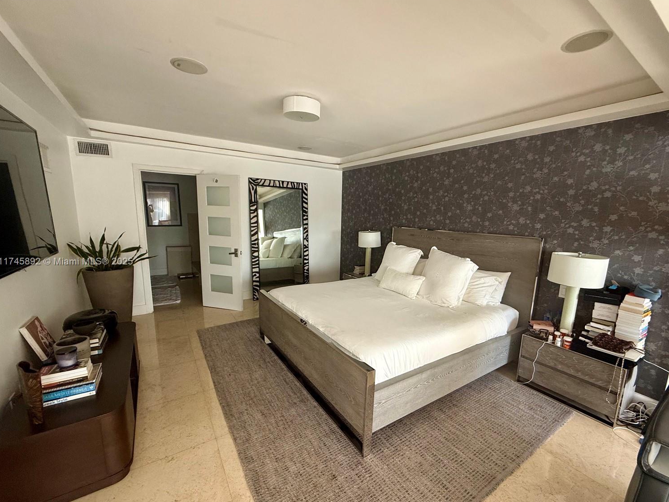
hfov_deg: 98.1
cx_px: 348
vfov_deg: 81.7
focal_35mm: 15
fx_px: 290
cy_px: 262
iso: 160
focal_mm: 2.22
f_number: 2.2
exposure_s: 1/99
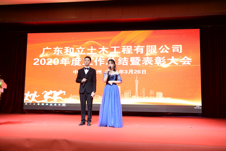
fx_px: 220
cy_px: 76
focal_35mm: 35
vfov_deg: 37.9
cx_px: 113
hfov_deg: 54.4
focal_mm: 35
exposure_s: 1/50
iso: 500
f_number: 4
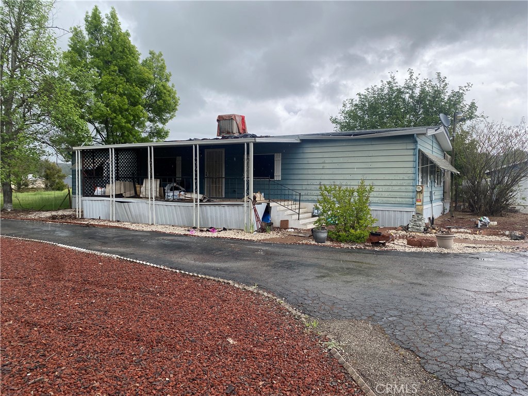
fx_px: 397
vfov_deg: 53.1
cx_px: 264
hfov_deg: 67.3
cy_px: 198
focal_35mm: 26
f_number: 1.8
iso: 32
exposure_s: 1/690
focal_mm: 4.25
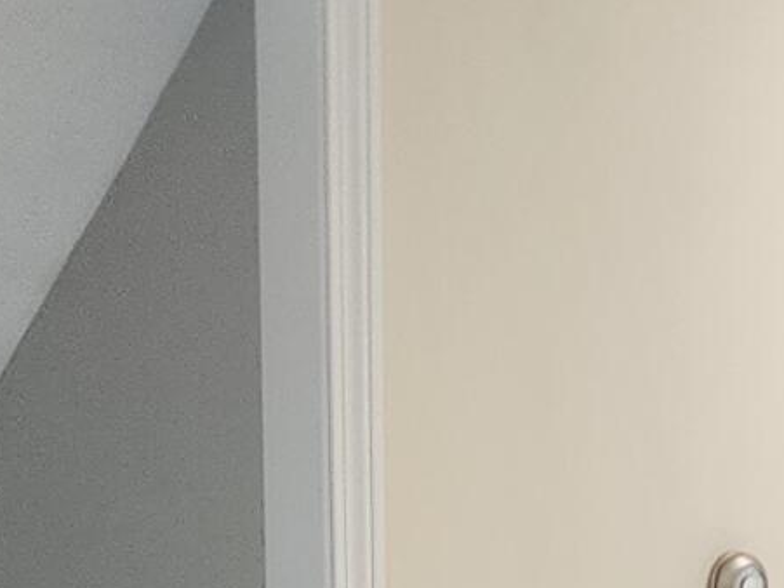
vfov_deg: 8.8
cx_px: 998
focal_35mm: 153
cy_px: 1413
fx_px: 3464
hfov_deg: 12.5
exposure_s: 1/120
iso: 200
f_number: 1.8
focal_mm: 6.4
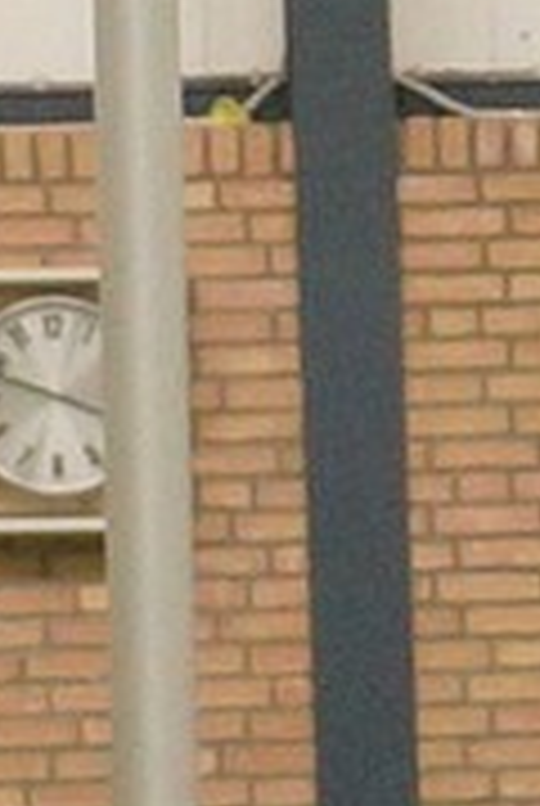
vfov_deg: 9.1
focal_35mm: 223
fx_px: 4998
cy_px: 1036
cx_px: 288
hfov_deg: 6.2
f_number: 2.8
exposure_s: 1/200
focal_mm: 26
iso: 800
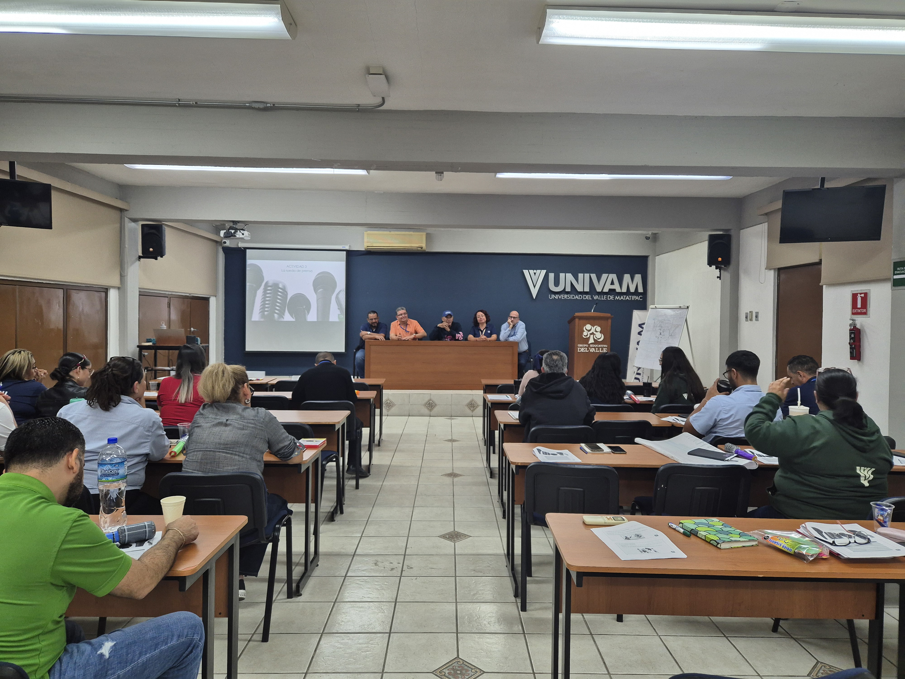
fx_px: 601
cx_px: 452
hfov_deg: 73.9
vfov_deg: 58.9
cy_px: 340
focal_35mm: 23
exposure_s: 1/120
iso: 125
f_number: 1.8
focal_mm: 5.4
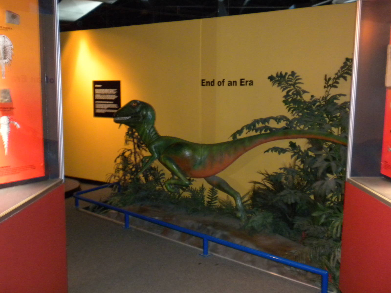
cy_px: 146
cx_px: 196
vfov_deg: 38.7
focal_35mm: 37
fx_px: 418
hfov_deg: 50.1
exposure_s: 1/4
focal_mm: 6.6
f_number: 3.5
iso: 400
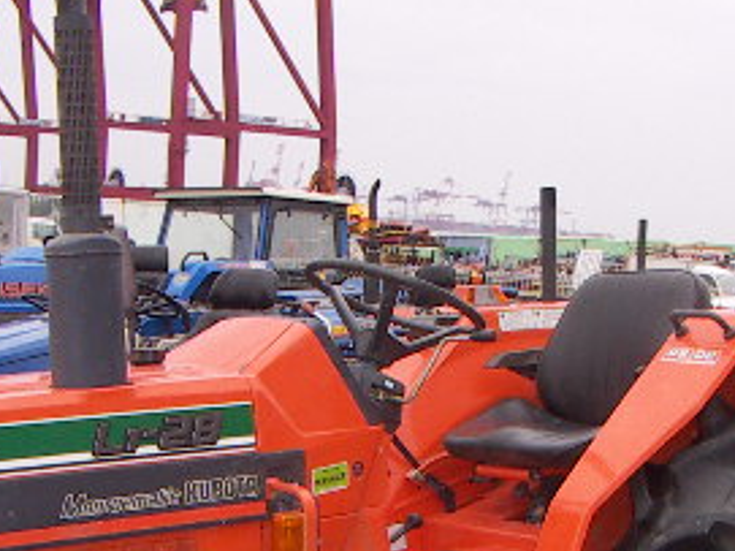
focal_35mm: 85
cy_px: 616
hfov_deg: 23.0
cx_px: 391
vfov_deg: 16.8
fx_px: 1804
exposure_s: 1/500
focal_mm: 4.7
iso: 64
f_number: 2.8
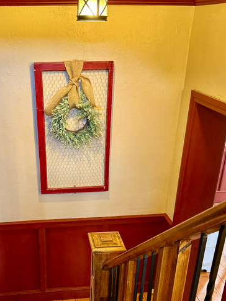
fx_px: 331
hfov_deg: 37.4
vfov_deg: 48.6
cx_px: 77
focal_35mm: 38
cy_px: 186
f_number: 1.78
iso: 400
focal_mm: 6.76
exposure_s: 1/60
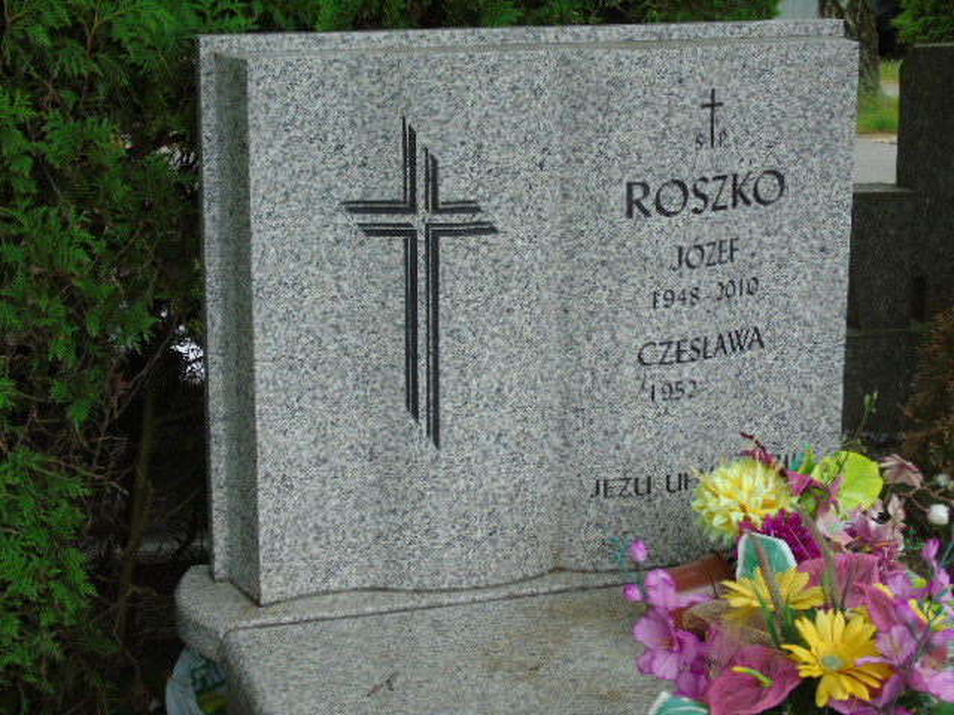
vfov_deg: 20.7
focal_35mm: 71
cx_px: 477
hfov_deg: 27.4
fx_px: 1957
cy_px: 358
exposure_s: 1/80
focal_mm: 13
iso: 80
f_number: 4.7
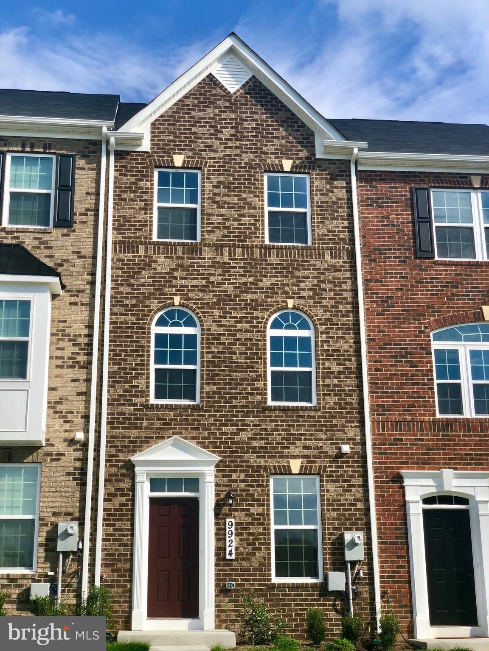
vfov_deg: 36.8
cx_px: 244
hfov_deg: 28.0
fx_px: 979
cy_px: 326
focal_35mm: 52
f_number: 2.4
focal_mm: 6
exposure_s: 1/867
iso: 16
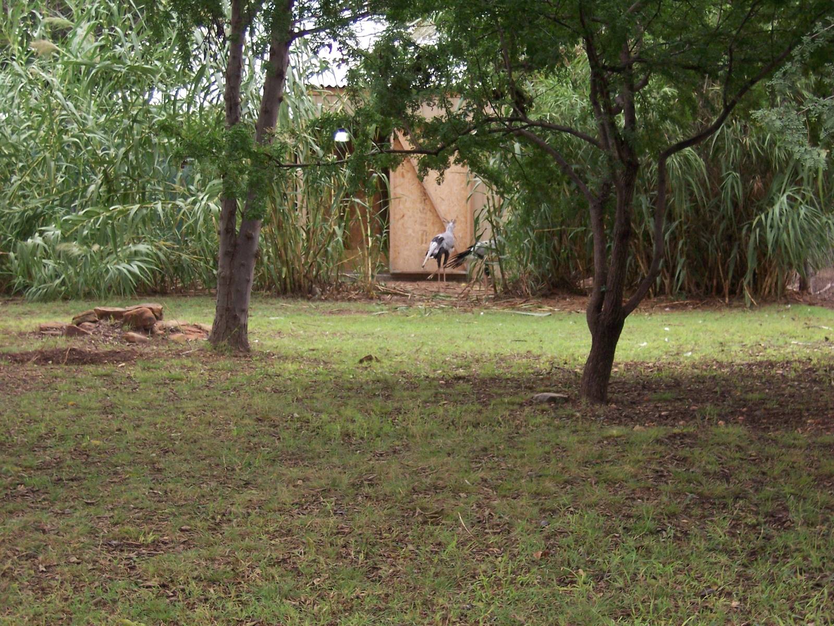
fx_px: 2144
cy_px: 313
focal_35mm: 89
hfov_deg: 22.0
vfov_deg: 16.6
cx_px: 417
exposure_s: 1/90
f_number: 4.8
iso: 140
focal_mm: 14.8
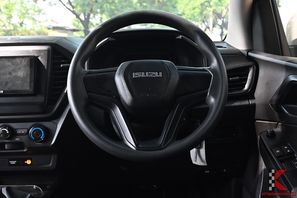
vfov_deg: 31.9
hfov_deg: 46.4
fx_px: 346
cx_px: 148
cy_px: 99
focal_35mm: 42
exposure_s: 1/30
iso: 1000
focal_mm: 28
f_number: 6.3
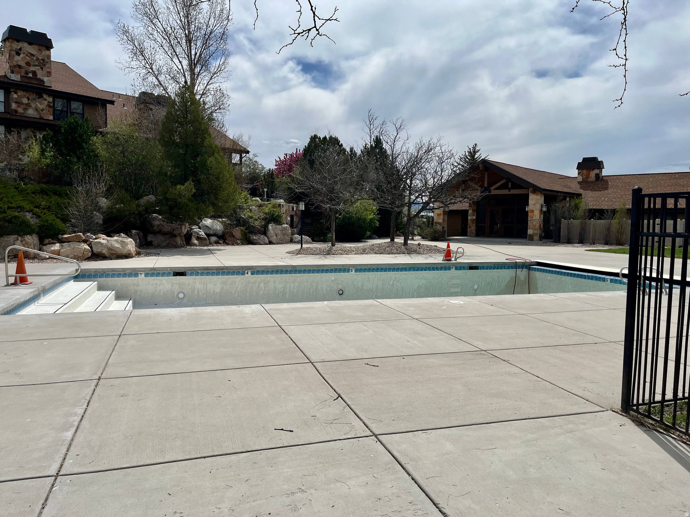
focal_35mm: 26
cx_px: 345
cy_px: 258
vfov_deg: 53.1
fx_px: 518
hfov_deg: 67.3
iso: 50
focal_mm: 5.1
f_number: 1.6
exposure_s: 1/8403
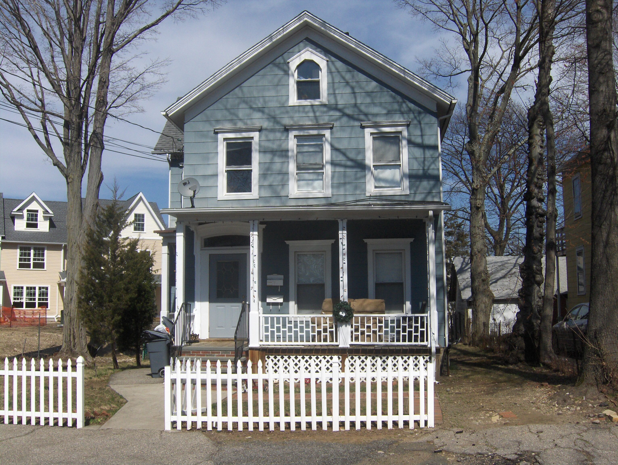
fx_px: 626
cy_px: 232
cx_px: 309
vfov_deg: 40.8
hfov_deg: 52.6
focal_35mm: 35
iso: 100
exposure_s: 1/763
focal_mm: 7.5
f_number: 6.9
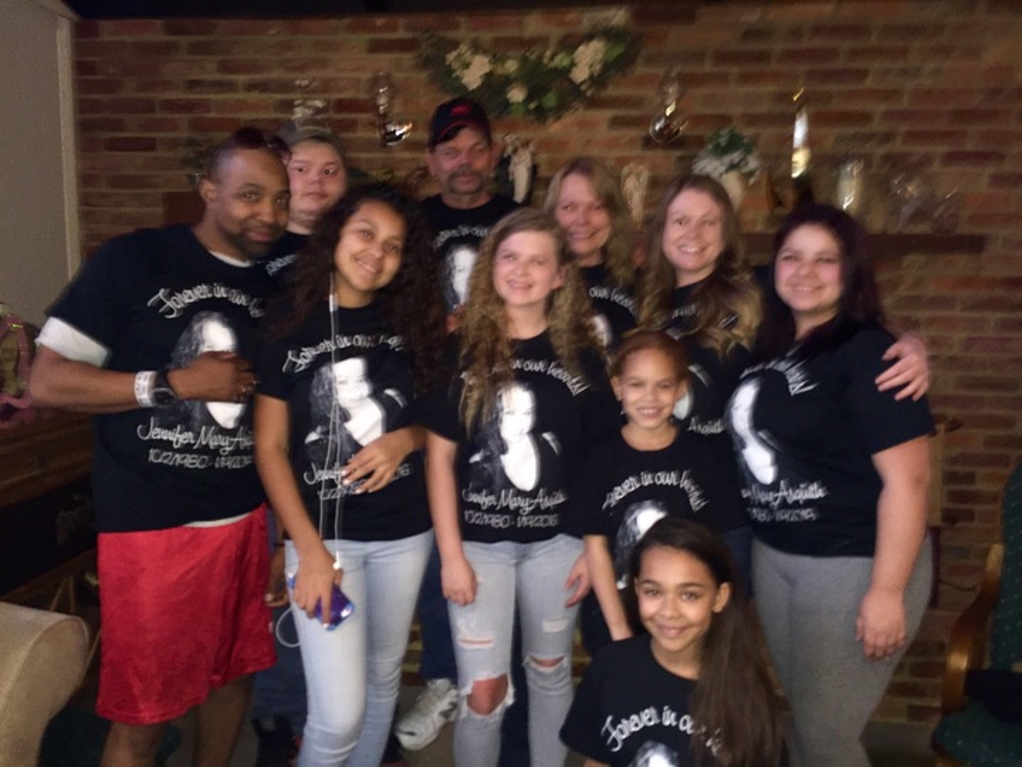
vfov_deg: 48.2
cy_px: 384
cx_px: 511
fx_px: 856
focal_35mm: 29
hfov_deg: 61.7
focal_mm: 4.15
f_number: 2.2
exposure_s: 1/16
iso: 200
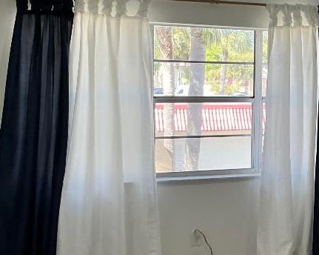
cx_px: 306
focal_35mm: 65
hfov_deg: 27.7
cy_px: 106
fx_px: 613
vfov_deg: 23.4
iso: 64
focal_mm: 3
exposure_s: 1/120
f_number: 1.8
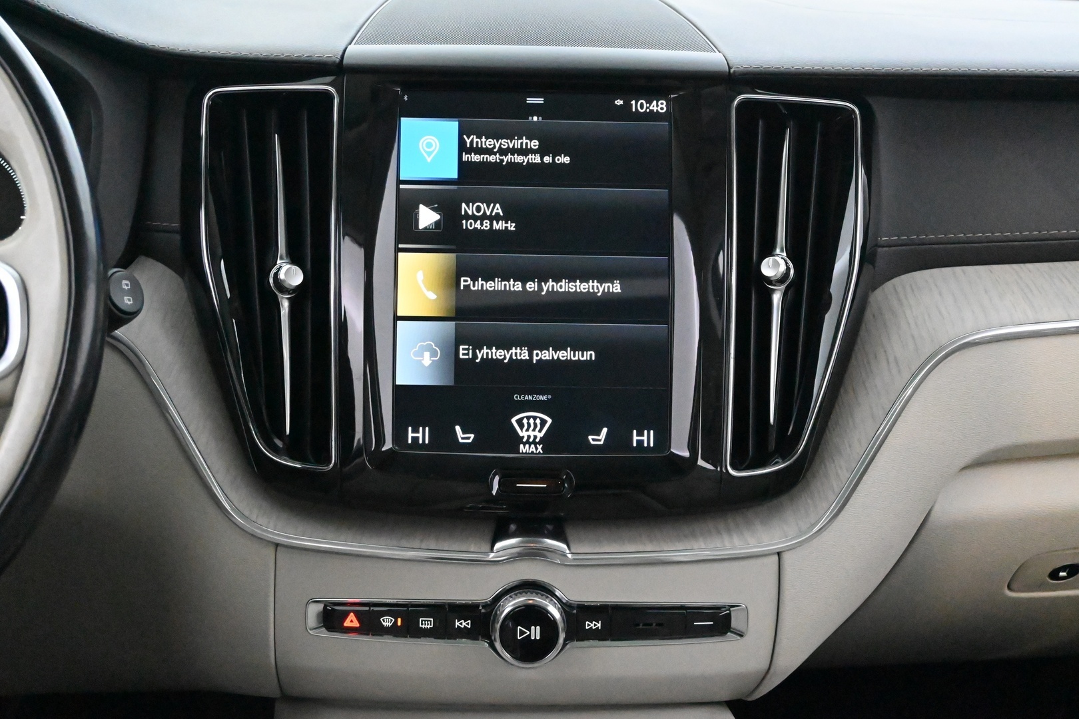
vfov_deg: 23.8
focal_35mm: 57
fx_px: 1708
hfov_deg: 35.1
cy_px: 360
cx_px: 540
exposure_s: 1/60
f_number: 5.6
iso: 20000
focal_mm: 38
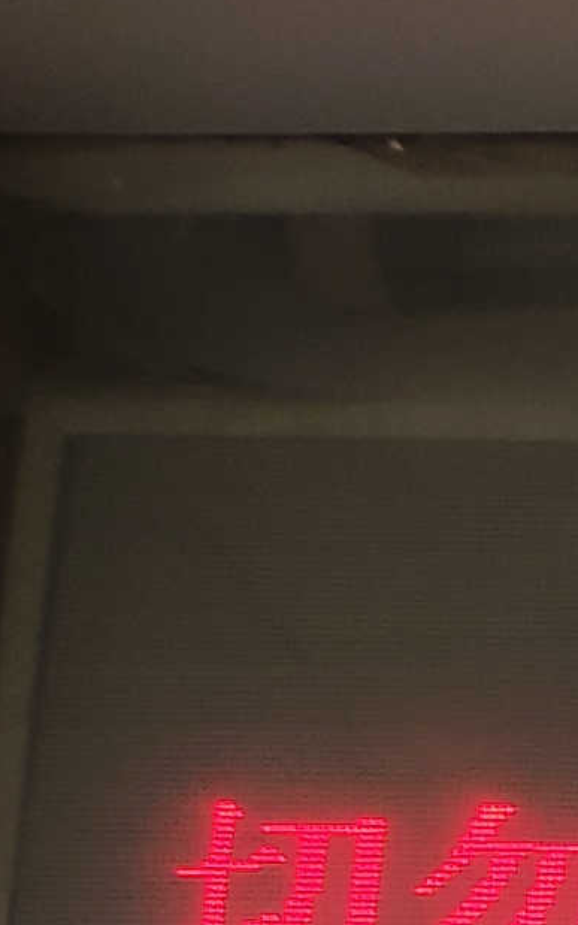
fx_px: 3654
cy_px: 2168
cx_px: 2303
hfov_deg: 7.0
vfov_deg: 11.9
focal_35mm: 145
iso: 103
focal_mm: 4.22
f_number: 1.8
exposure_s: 1/100
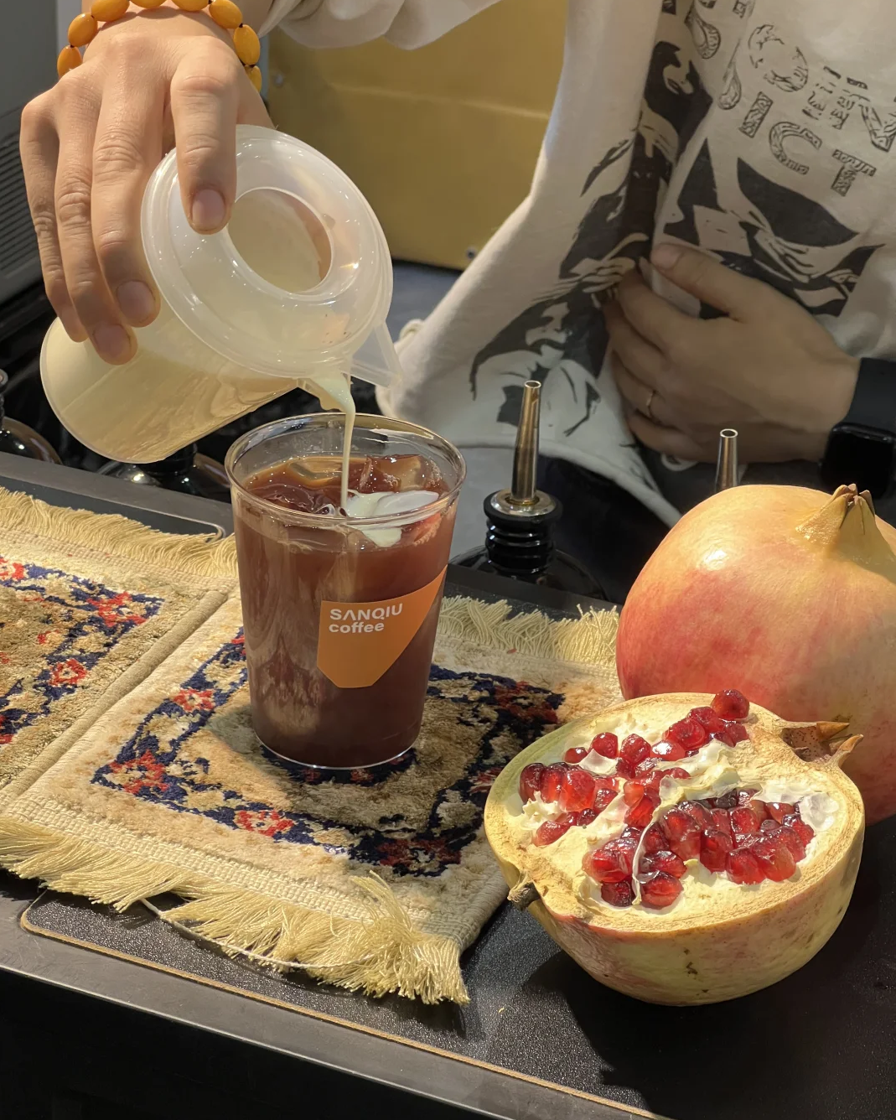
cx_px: 444
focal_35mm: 81
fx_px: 2685
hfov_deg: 18.9
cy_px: 578
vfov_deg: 23.6
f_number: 2.8
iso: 200
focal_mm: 9
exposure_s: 1/50
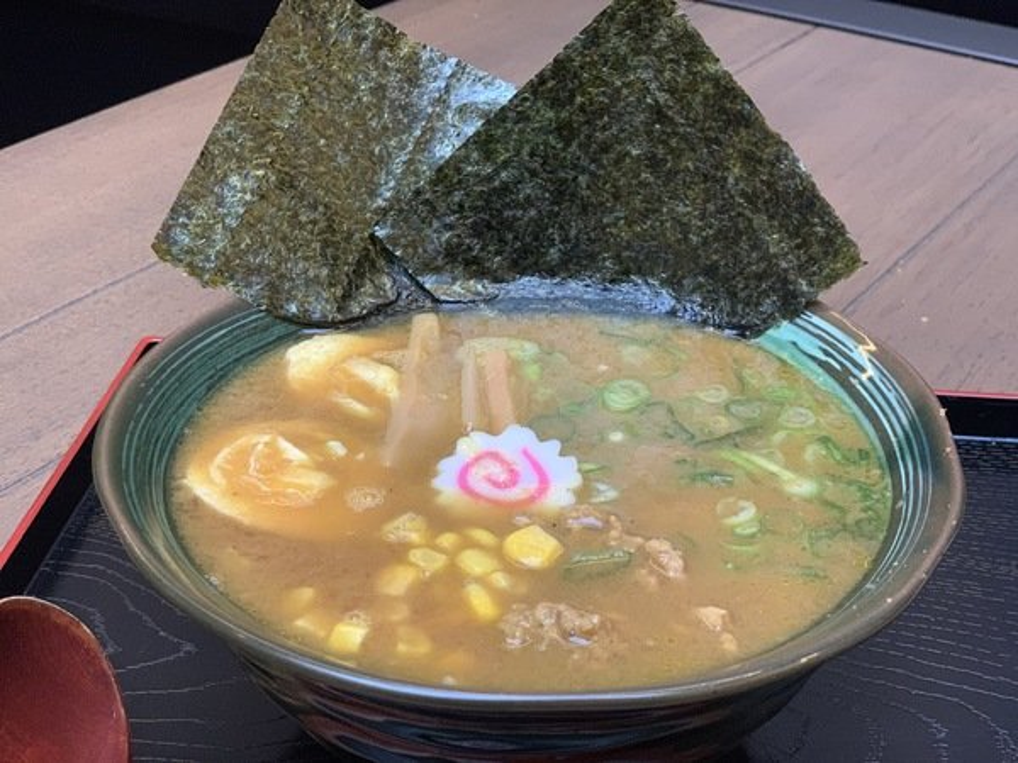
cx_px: 509
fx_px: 1529
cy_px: 382
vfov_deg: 28.0
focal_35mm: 52
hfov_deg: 36.8
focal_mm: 6
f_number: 2.4
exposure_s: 1/50
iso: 200
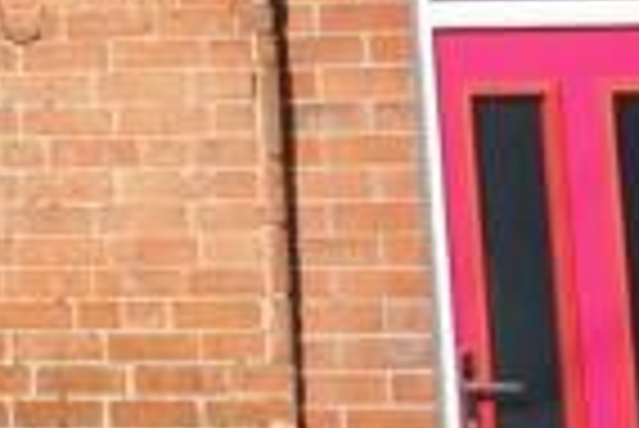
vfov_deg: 7.8
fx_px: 2949
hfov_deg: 11.6
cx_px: -432
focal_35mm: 166
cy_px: -511
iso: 1250
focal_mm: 23
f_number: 5
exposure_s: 1/8000
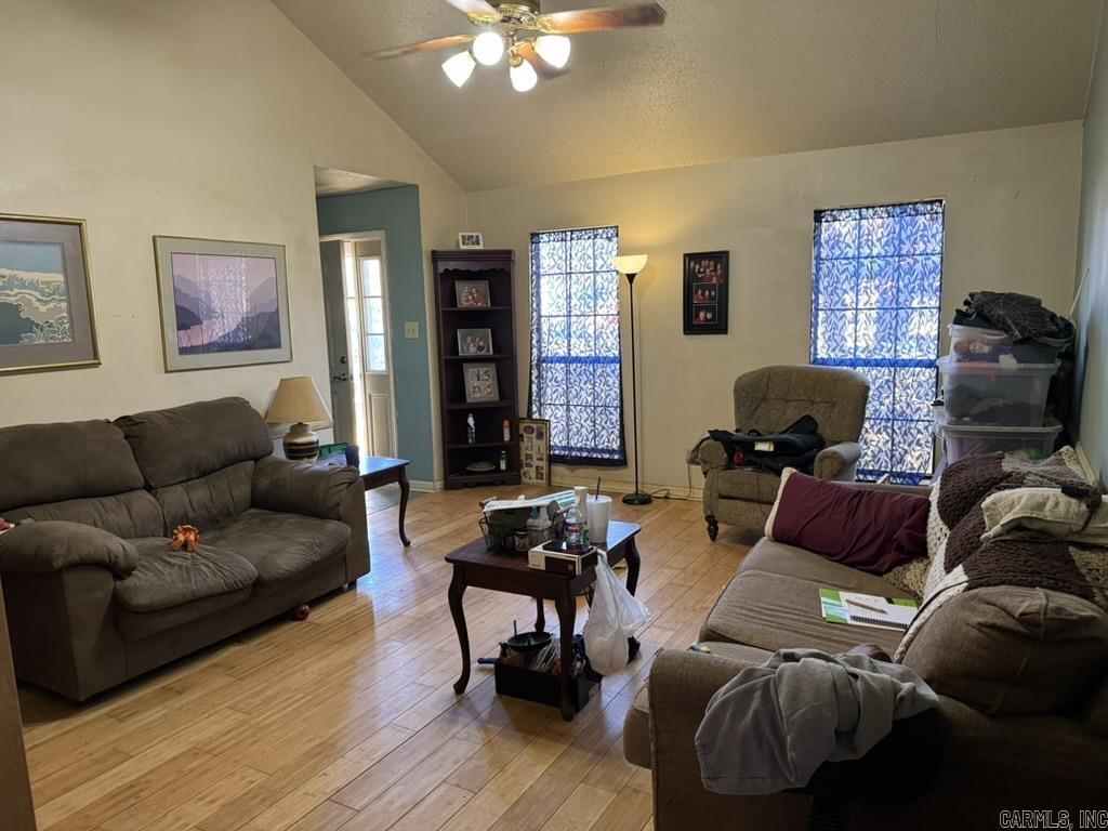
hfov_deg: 71.6
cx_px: 554
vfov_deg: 56.8
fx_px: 768
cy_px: 416
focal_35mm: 24
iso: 400
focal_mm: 6.76
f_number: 1.78
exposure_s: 1/60
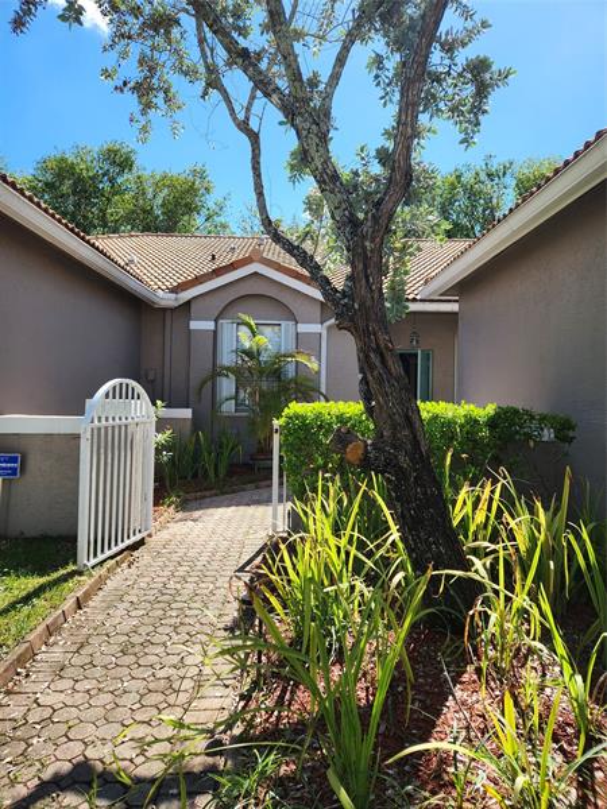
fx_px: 538
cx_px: 304
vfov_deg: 73.9
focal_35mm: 23
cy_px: 404
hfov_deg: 58.9
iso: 20
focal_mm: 5.4
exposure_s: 1/726
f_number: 1.8
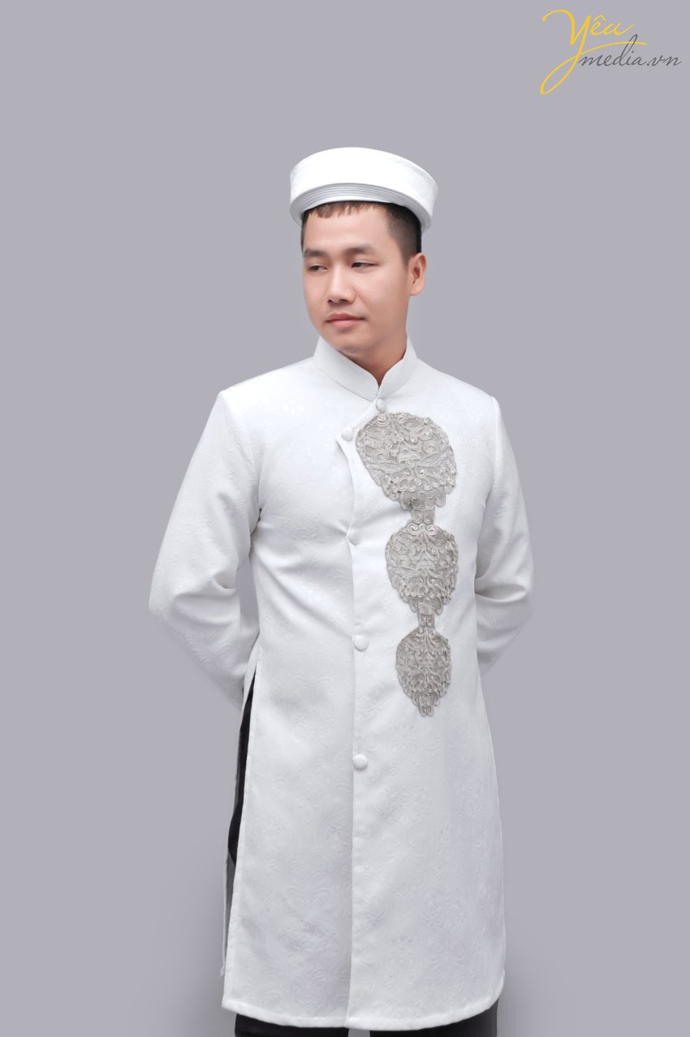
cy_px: 518
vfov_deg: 48.5
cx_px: 345
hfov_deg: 33.4
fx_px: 1151
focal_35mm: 40
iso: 250
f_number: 7.1
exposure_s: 1/200
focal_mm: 40
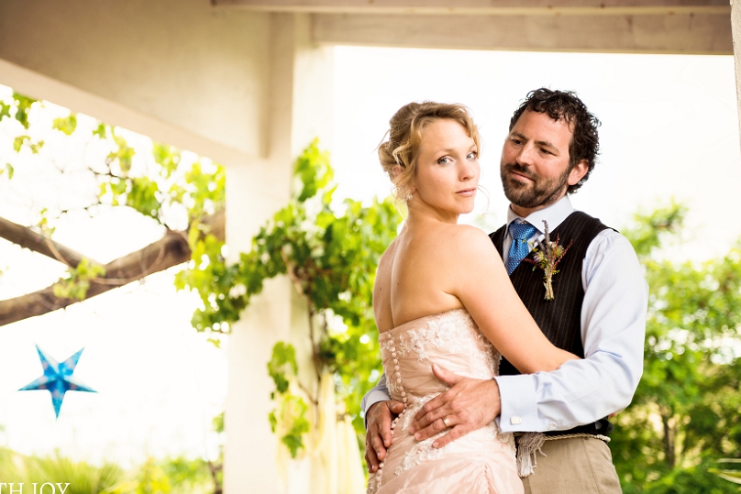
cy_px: 250
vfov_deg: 17.5
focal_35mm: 78
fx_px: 1606
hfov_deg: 26.0
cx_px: 356
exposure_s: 1/250
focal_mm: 70
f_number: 2.8
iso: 200
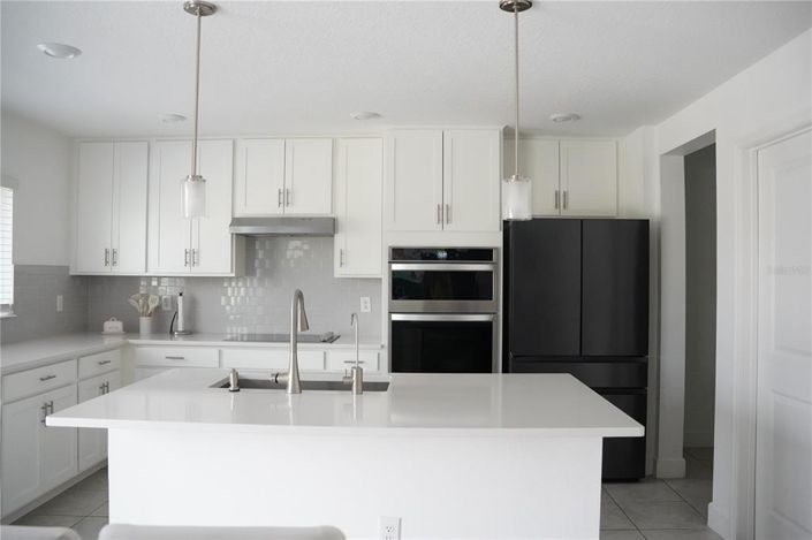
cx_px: 406
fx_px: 631
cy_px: 270
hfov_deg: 65.5
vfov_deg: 46.3
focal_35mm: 28
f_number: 5
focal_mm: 28
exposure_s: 1/1000
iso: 10000
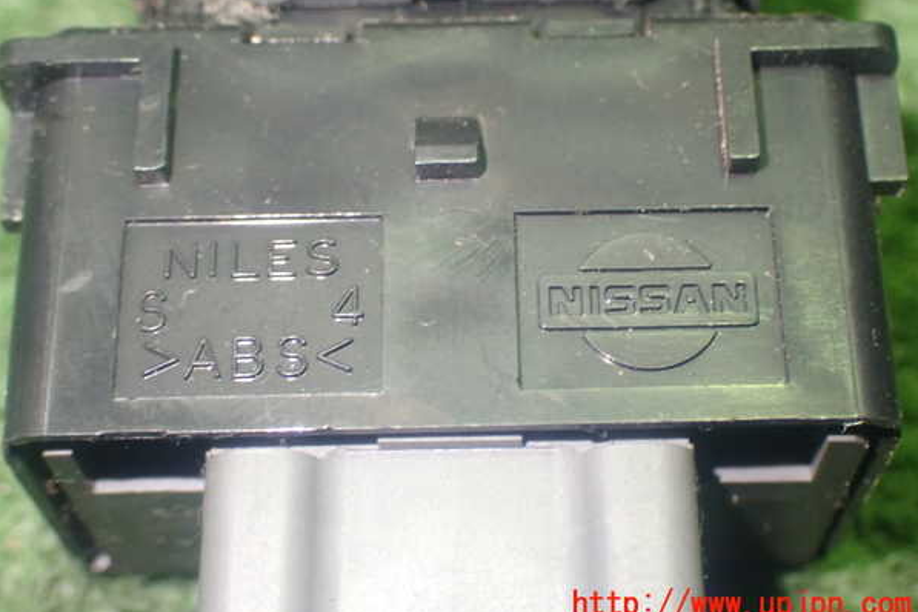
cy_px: 278
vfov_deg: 19.5
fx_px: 1785
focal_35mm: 70
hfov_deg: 28.8
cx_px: 458
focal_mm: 11.88
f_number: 3.8
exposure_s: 1/25
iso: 800
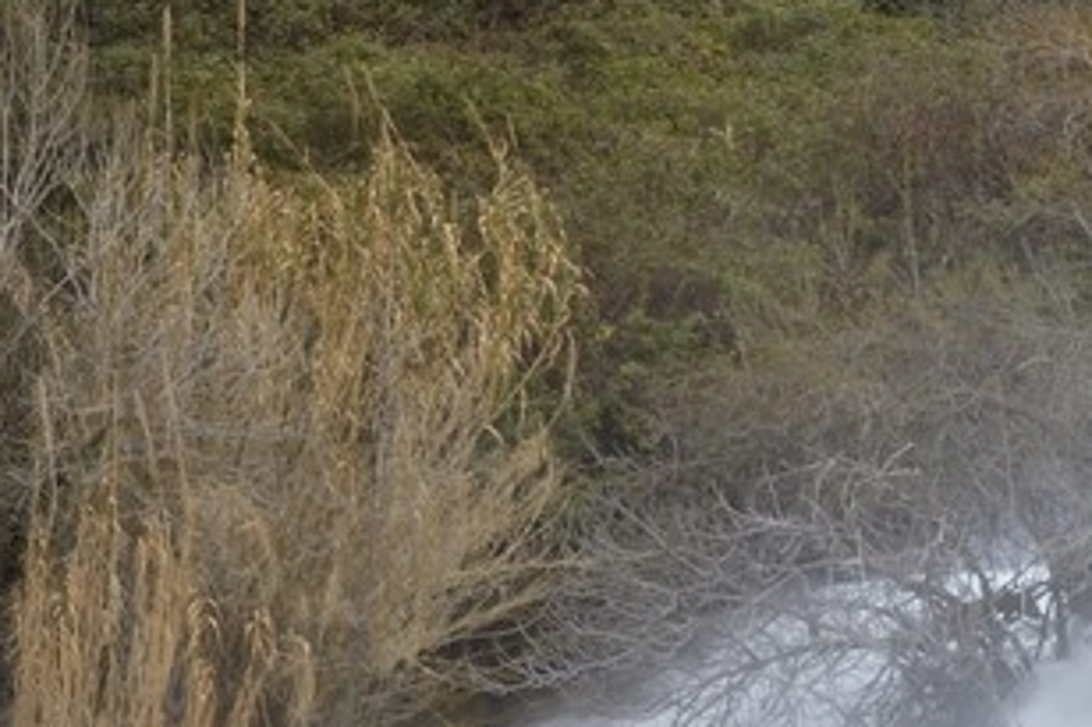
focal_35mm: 520
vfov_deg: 2.6
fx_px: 15764
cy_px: 1362
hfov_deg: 3.9
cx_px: 2797
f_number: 22
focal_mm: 100
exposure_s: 1/6
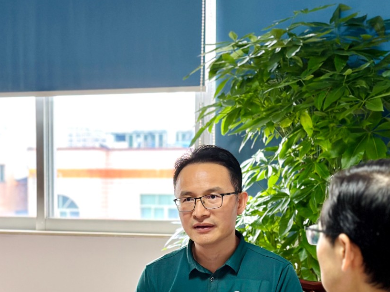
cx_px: 136
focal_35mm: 94
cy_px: 269
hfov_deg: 20.8
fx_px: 1059
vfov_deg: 15.5
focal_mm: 6.86
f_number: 1.78
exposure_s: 1/100
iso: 125
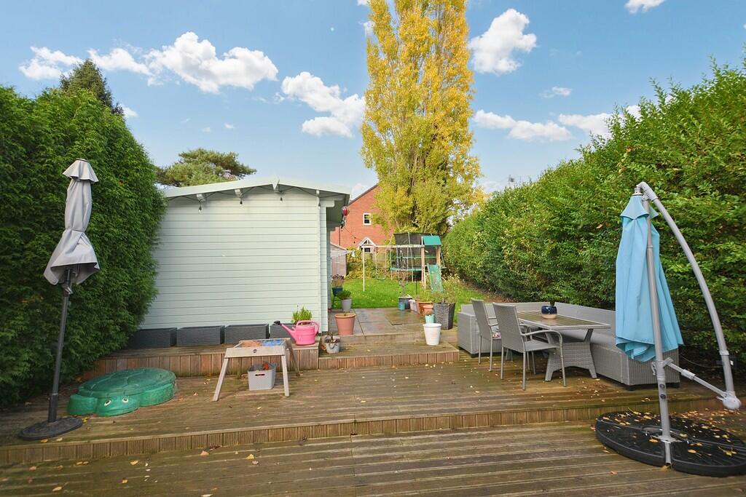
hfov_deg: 100.4
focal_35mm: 15
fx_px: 311
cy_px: 248
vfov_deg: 77.3
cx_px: 373
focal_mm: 10
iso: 100
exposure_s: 1/125
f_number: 5.6
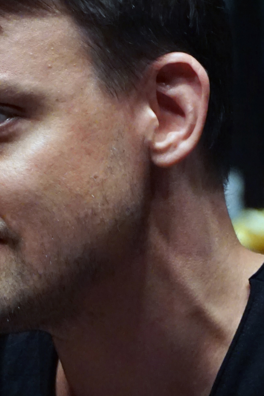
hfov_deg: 1.2
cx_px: 27
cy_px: 182
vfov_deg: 1.8
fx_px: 12653
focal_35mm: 1150
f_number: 6.3
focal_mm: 250
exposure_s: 1/125
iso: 3200
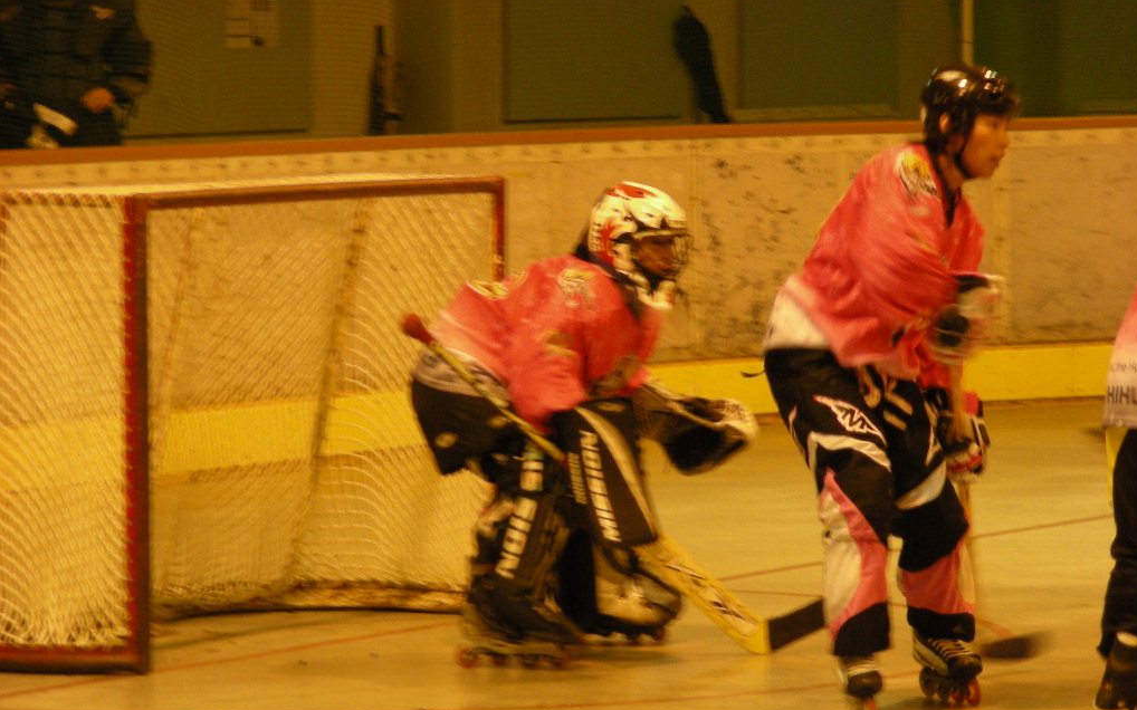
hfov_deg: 10.0
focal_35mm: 209
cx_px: 571
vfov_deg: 6.3
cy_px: 401
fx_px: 6476
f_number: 3.5
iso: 200
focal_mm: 32.7
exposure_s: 1/20.2
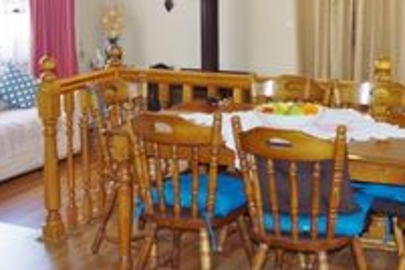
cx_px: 244
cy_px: 23
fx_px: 709
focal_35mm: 63
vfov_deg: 21.1
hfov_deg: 31.8
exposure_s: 1/25
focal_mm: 18
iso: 400
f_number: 3.5
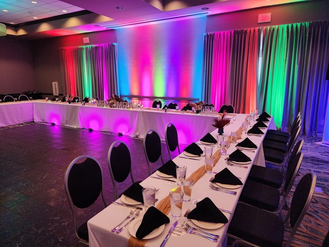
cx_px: 164
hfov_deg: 73.9
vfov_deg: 58.9
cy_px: 124
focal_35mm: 23
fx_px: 219
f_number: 1.8
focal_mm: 6.4
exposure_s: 1/60
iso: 640
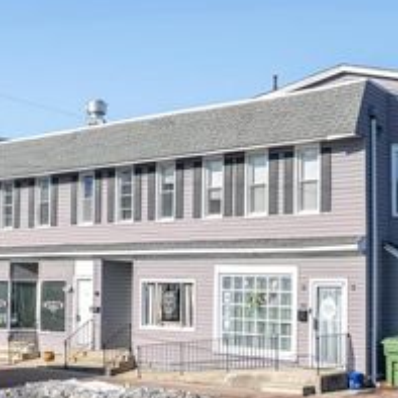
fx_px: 872
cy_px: 256
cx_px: 291
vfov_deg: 25.6
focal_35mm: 67
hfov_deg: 25.5
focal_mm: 31
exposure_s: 1/125
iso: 100
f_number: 8
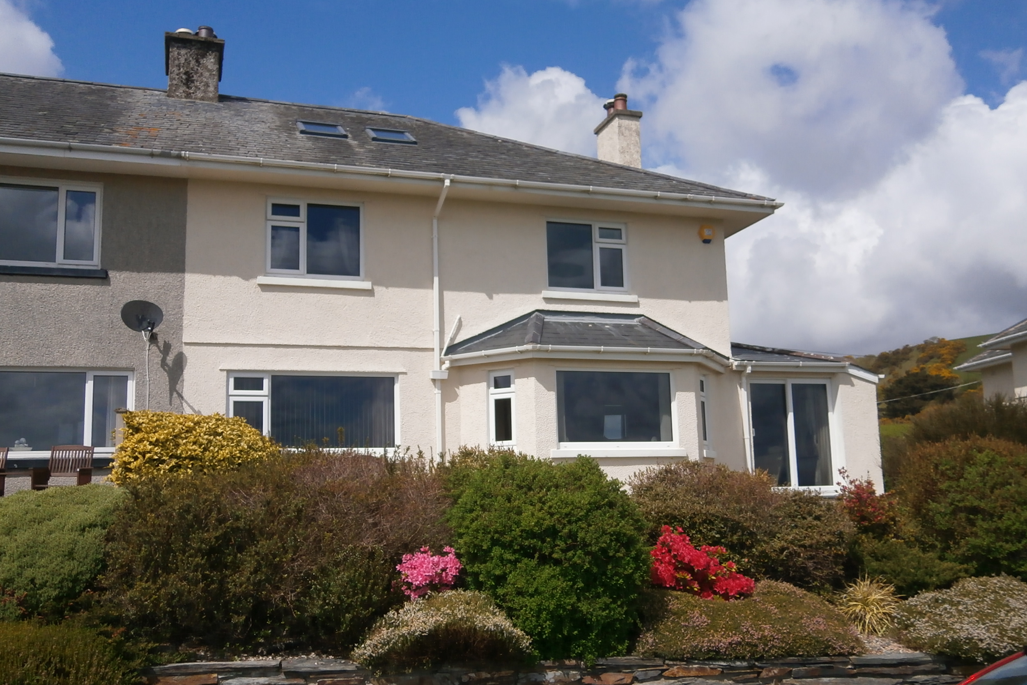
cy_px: 367
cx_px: 518
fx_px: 941
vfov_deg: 39.9
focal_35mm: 33
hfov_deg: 57.2
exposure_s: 1/320
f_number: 8.3
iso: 80
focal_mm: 5.5
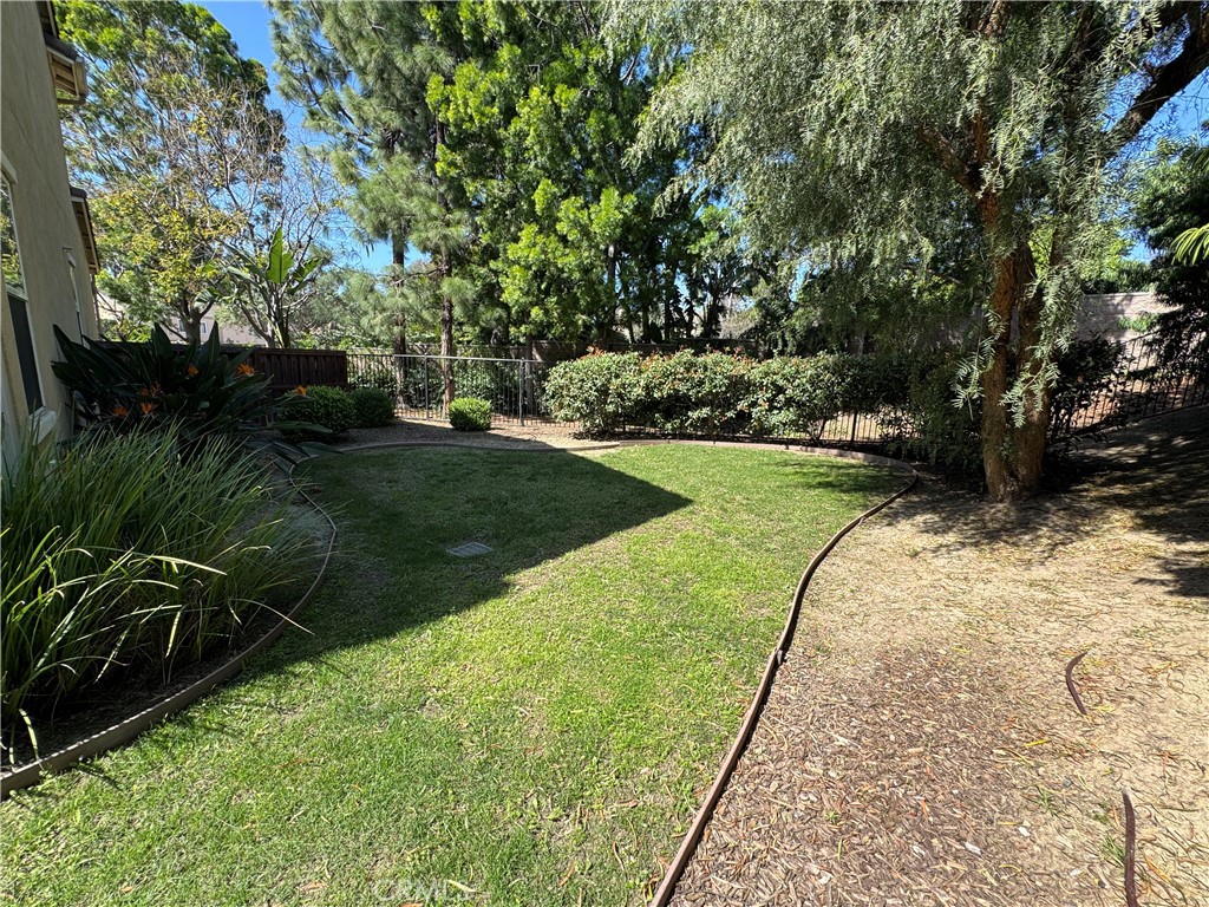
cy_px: 454
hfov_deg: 102.1
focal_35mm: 14
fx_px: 489
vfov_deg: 85.7
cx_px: 604
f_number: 2.2
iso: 40
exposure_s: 1/266
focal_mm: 2.22
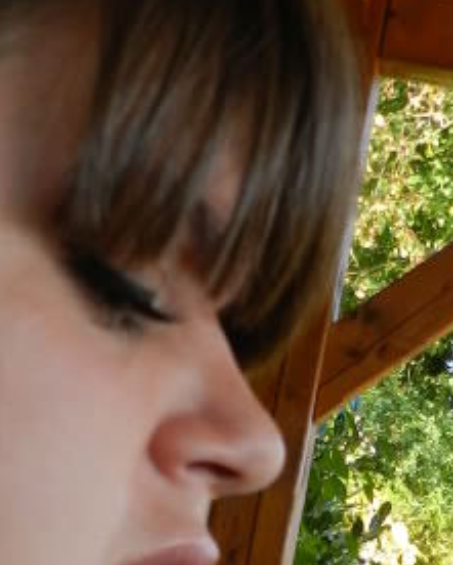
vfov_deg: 16.4
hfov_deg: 13.2
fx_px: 1943
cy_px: 499
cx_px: 373
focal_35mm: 116
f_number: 3.7
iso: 250
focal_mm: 5.6
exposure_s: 1/200
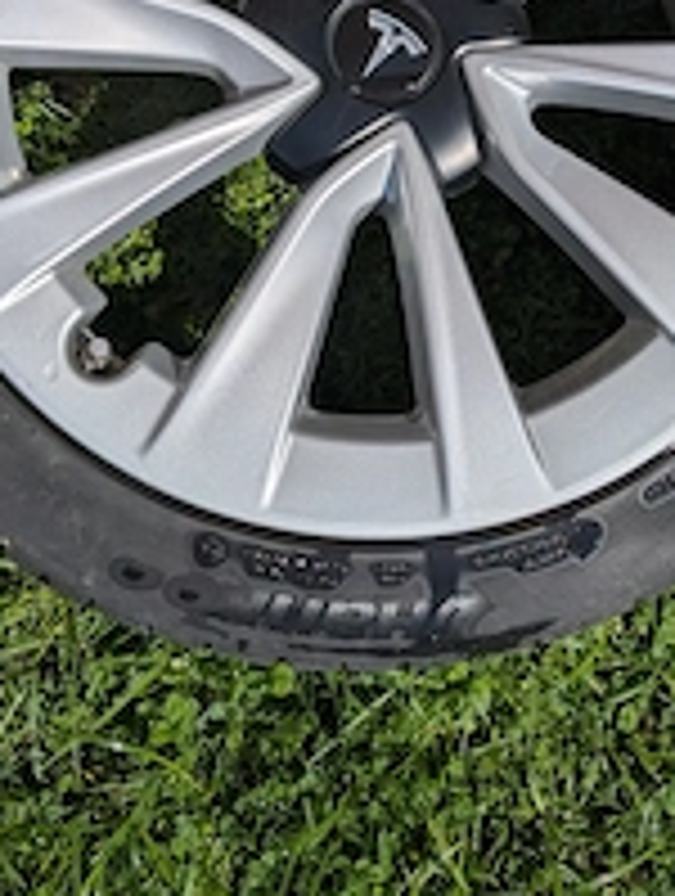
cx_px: 428
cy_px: 99
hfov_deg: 30.2
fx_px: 1244
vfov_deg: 37.2
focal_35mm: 48
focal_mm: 6.9
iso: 20
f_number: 1.68
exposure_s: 1/26316
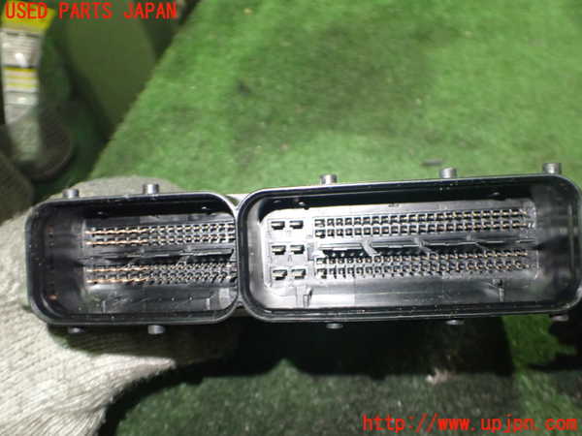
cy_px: 218
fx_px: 504
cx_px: 291
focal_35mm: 30
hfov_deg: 60.0
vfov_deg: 46.8
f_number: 2.3
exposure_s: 1/30
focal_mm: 5.4
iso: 800
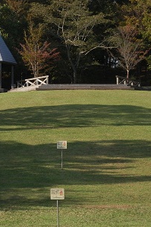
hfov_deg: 6.4
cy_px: 114
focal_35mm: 215
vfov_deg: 9.6
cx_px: 4
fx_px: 1351
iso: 80
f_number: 5.5
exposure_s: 1/200
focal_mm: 27.5
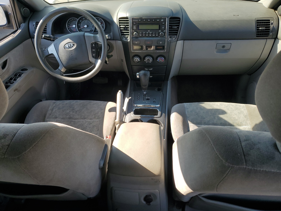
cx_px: 140
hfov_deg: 67.3
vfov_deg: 53.1
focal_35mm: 26
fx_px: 211
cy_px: 106
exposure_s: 1/500
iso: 50
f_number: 1.5
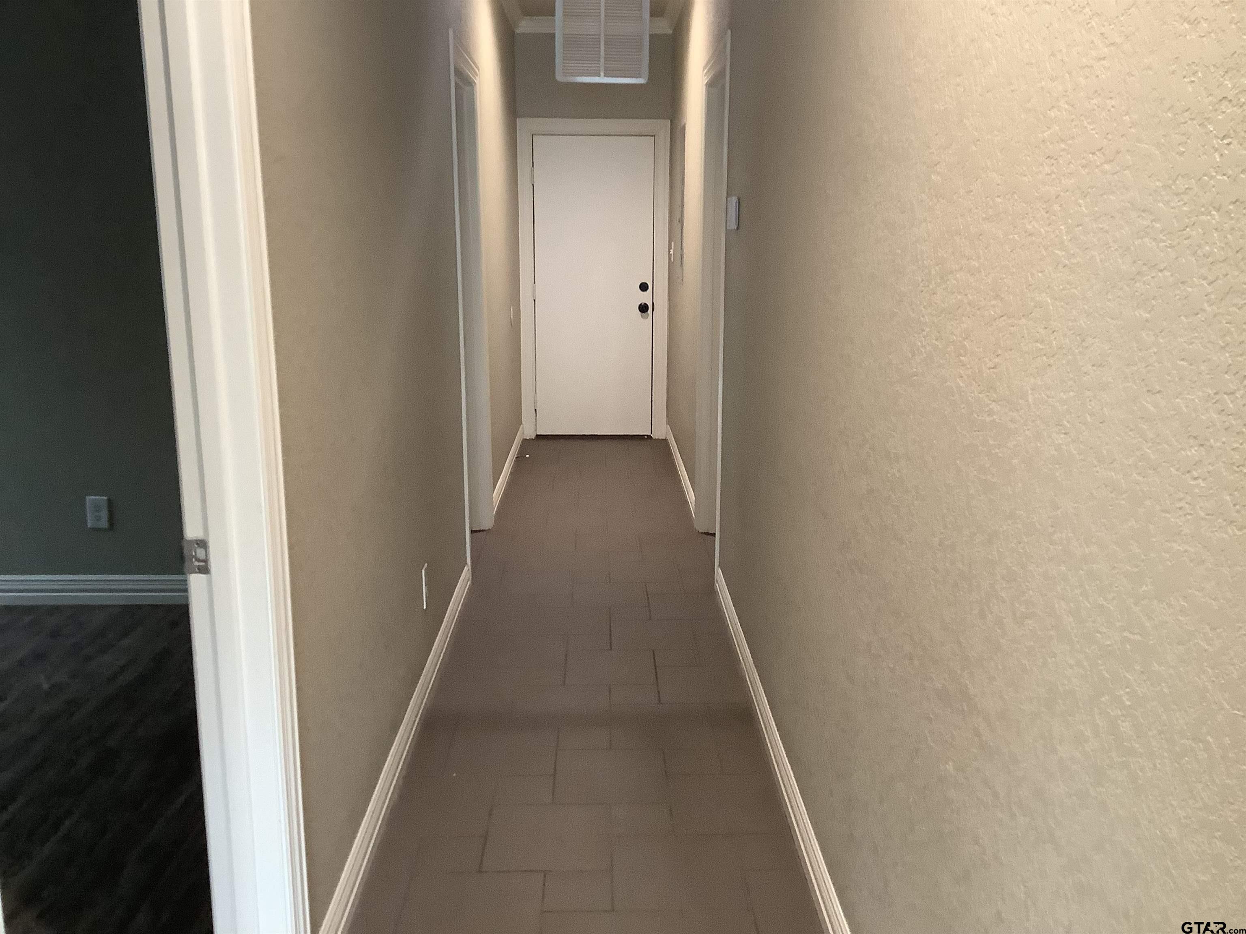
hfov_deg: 58.4
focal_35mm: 31
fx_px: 1116
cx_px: 623
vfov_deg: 45.4
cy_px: 467
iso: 250
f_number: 2.4
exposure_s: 1/40
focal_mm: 3.3
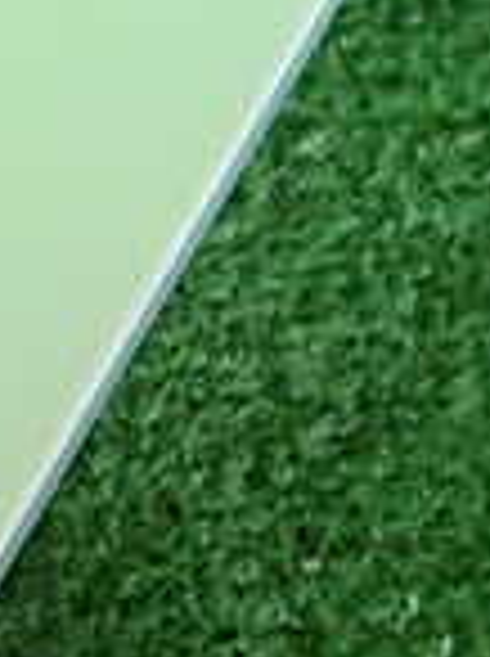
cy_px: 279
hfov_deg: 12.4
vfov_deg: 19.1
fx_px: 1950
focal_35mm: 103
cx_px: -535
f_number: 2
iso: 200
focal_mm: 4.5
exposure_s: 1/30
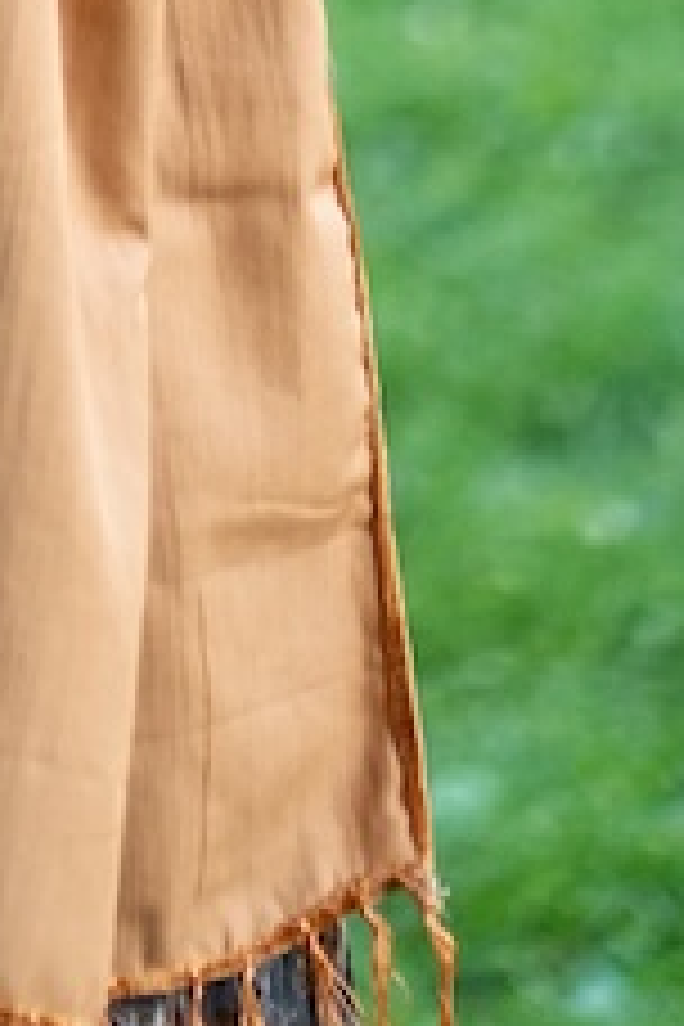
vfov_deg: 4.5
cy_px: -1436
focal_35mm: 448
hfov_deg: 3.0
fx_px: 12767
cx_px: -1080
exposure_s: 1/250
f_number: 1.8
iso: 2500
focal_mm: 85
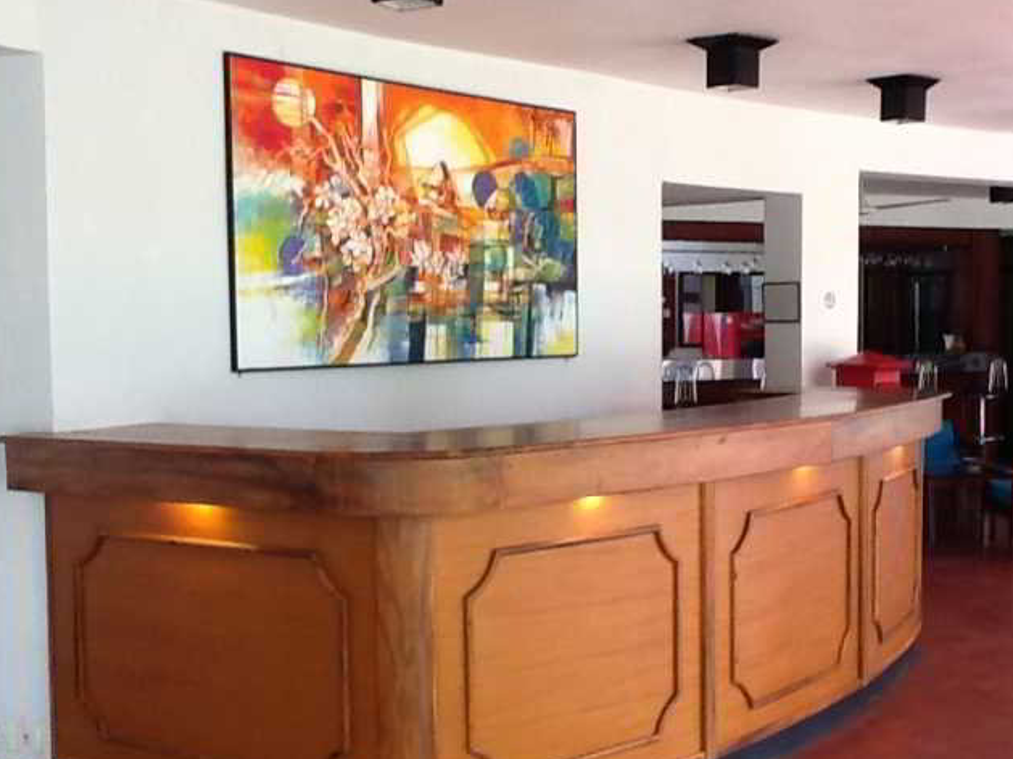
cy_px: 464
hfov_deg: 34.4
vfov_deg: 26.0
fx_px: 1638
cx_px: 496
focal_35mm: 56
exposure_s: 1/40
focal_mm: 2.03
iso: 50
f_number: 2.4
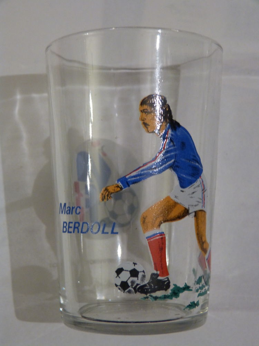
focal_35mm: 62
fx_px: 619
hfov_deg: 23.7
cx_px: 130
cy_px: 173
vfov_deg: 31.2
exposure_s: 1/8
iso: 400
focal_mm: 11
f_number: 3.3
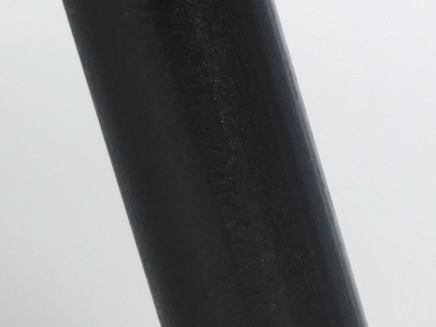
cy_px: 329
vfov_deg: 3.3
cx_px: 335
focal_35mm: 454
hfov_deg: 4.4
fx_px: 5718
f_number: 5.4
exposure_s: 1/50
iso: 125
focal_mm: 32.7
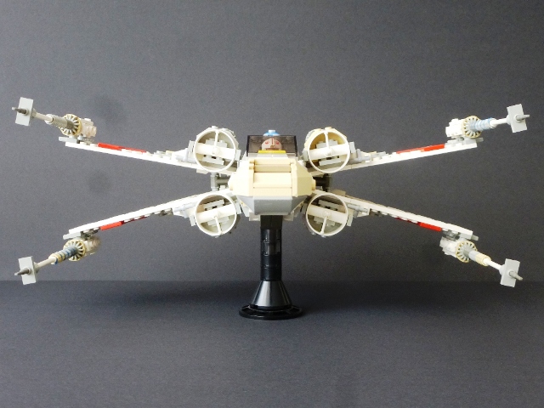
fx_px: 707
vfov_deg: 32.2
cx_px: 272
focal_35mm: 45
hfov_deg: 42.1
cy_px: 204
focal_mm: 8
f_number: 4
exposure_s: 1/15
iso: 400
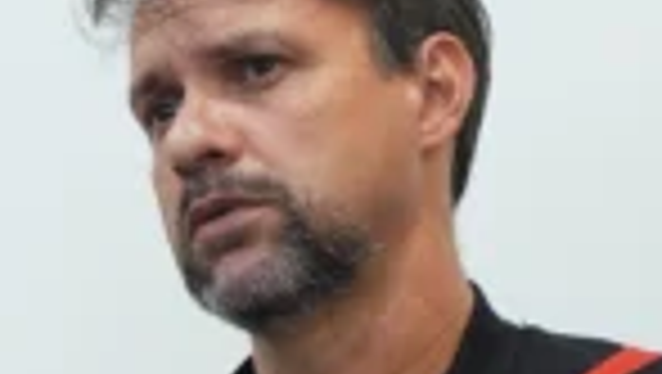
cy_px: 338
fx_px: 2688
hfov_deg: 13.8
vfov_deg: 7.9
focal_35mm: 153
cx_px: 7
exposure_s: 1/100
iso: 2000
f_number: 3.2
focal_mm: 35
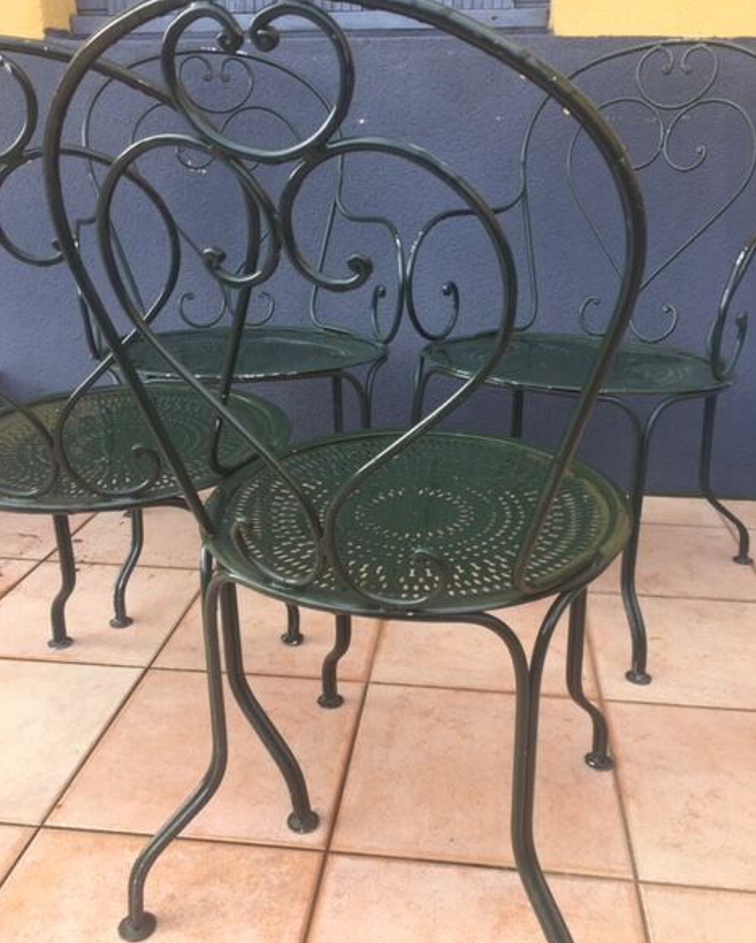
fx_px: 866
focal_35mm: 31
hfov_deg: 47.2
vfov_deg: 57.1
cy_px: 460
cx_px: 378
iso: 32
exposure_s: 1/107
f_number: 2.2
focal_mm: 4.15
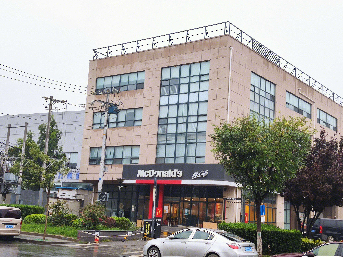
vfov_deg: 30.3
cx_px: 172
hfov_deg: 39.7
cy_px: 128
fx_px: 476
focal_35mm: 48
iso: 124
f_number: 1.75
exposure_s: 1/100
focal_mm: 4.75
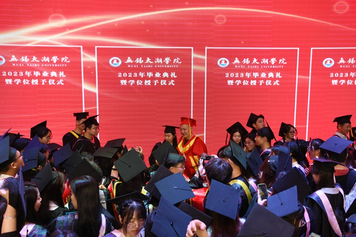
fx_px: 346
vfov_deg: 37.8
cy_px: 118
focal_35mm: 35
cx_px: 178
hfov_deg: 54.4
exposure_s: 1/125
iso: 1250
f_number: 5.6
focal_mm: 35
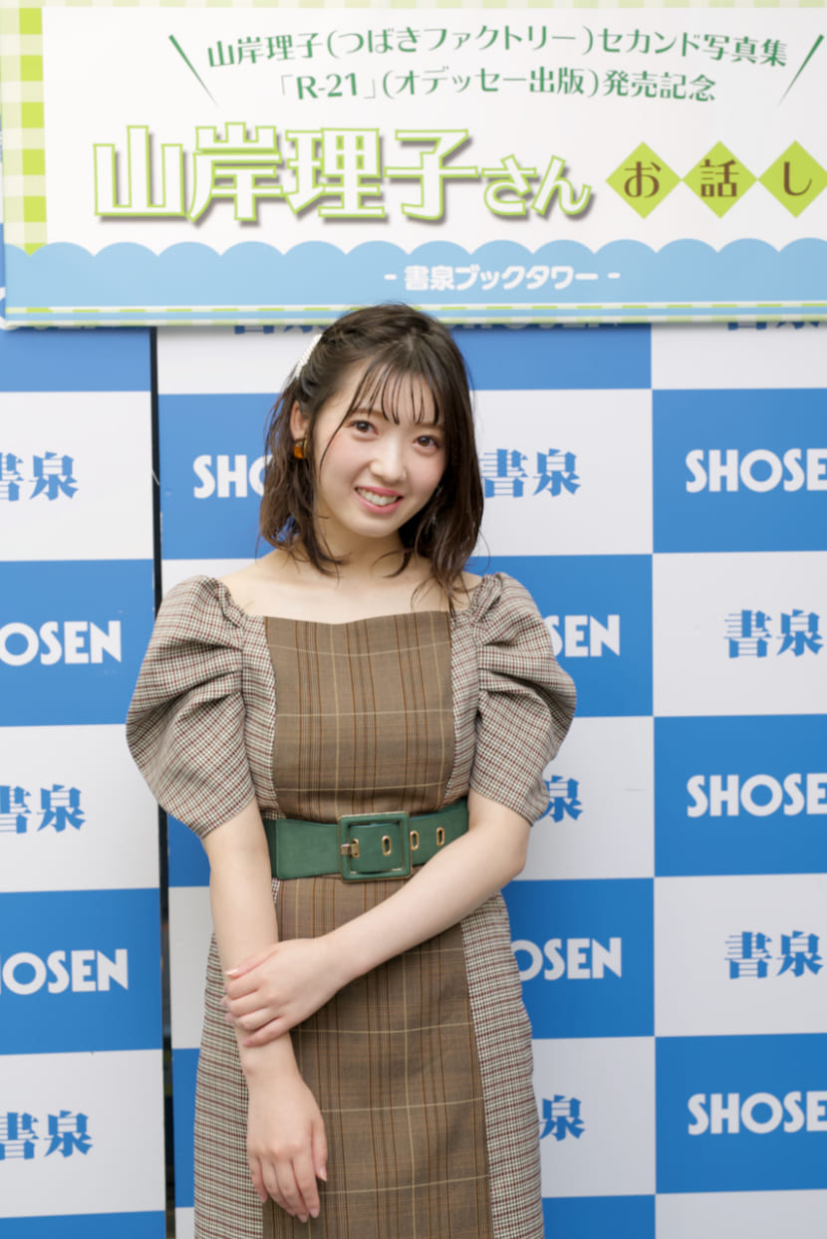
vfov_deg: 39.6
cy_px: 620
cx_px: 414
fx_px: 1722
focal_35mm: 50
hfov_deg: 27.0
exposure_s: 1/250
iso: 1000
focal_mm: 50
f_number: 4.5
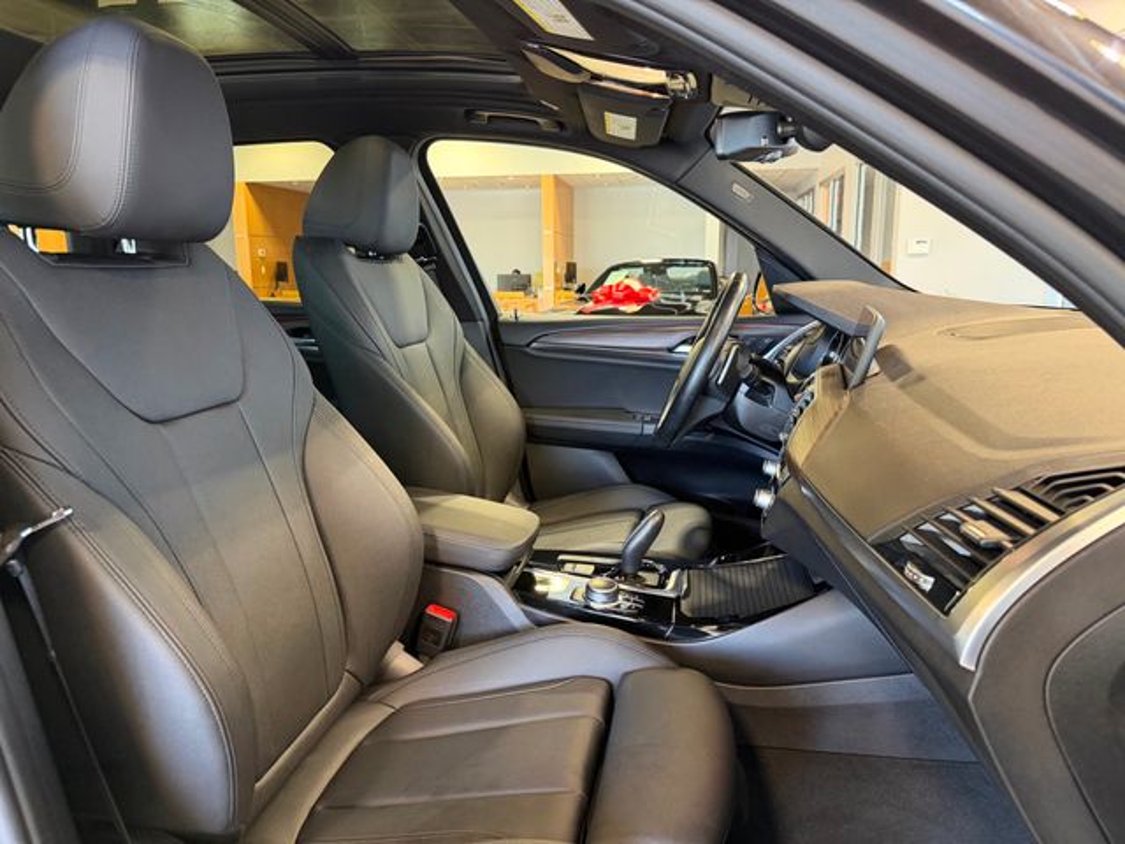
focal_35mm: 24
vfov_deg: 56.8
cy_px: 422
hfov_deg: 71.6
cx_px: 562
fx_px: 780
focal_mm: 6.76
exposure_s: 1/60
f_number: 1.78
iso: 400
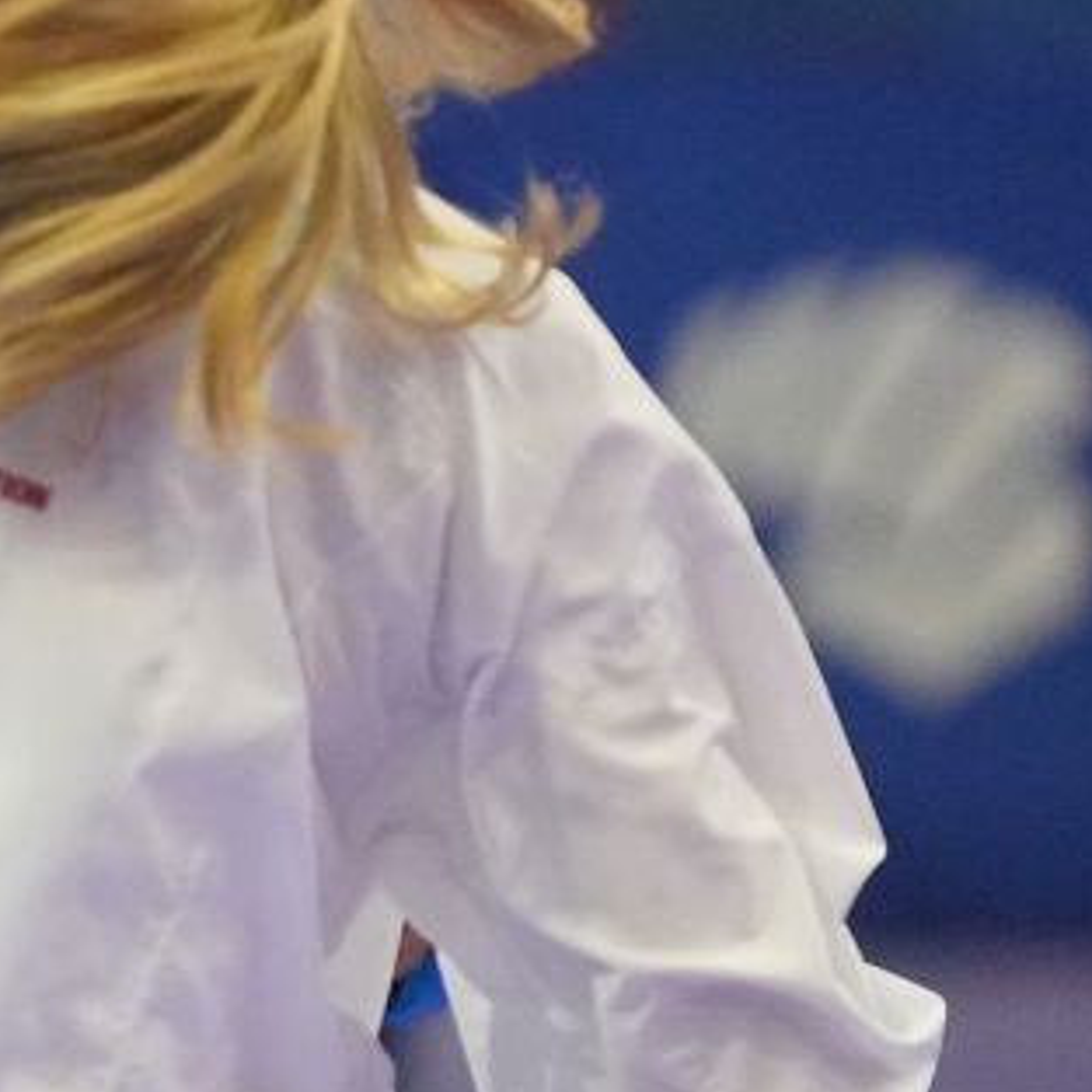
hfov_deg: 1.8
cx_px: -1891
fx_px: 34869
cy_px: 468
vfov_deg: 1.8
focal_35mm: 977
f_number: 2.8
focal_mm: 200
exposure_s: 1/1000
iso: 4000
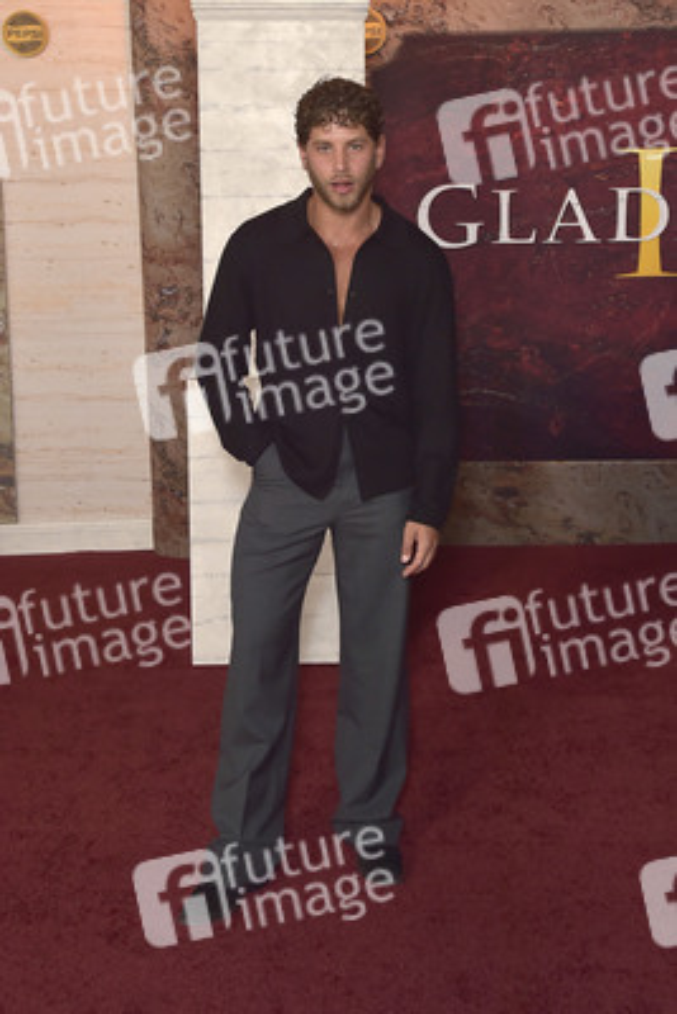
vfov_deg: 48.4
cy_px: 507
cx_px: 338
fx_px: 1127
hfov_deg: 33.4
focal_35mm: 40
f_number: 6.3
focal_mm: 40
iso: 800
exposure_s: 1/250
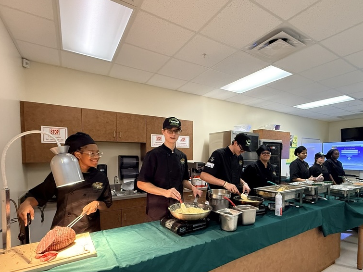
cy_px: 165
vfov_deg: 67.9
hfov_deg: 84.3
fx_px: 199
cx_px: 203
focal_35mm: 19
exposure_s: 1/60
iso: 640
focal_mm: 2.22
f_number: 2.2
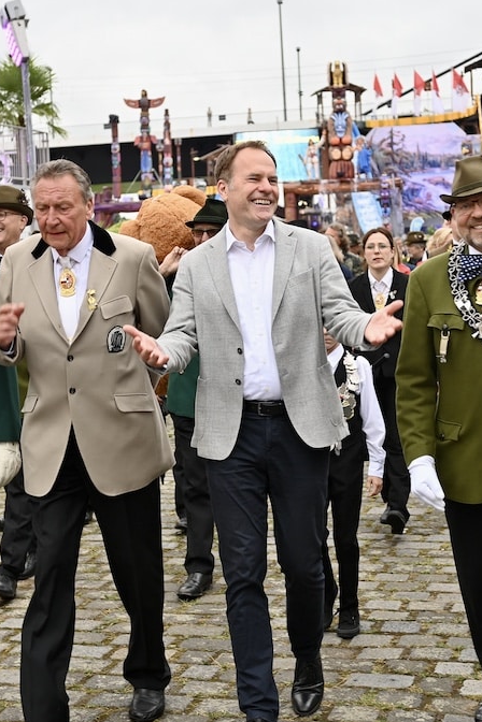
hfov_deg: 22.1
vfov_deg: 32.9
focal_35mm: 61
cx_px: 358
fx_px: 1225
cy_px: 364
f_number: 3.2
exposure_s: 1/125
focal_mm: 40
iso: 100
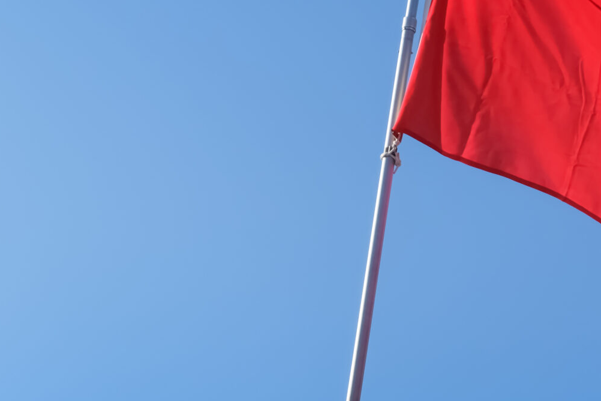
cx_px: 606
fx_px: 1536
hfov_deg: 21.3
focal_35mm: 92
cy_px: 60
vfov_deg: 14.7
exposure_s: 1/280
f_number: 8
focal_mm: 24.3
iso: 400
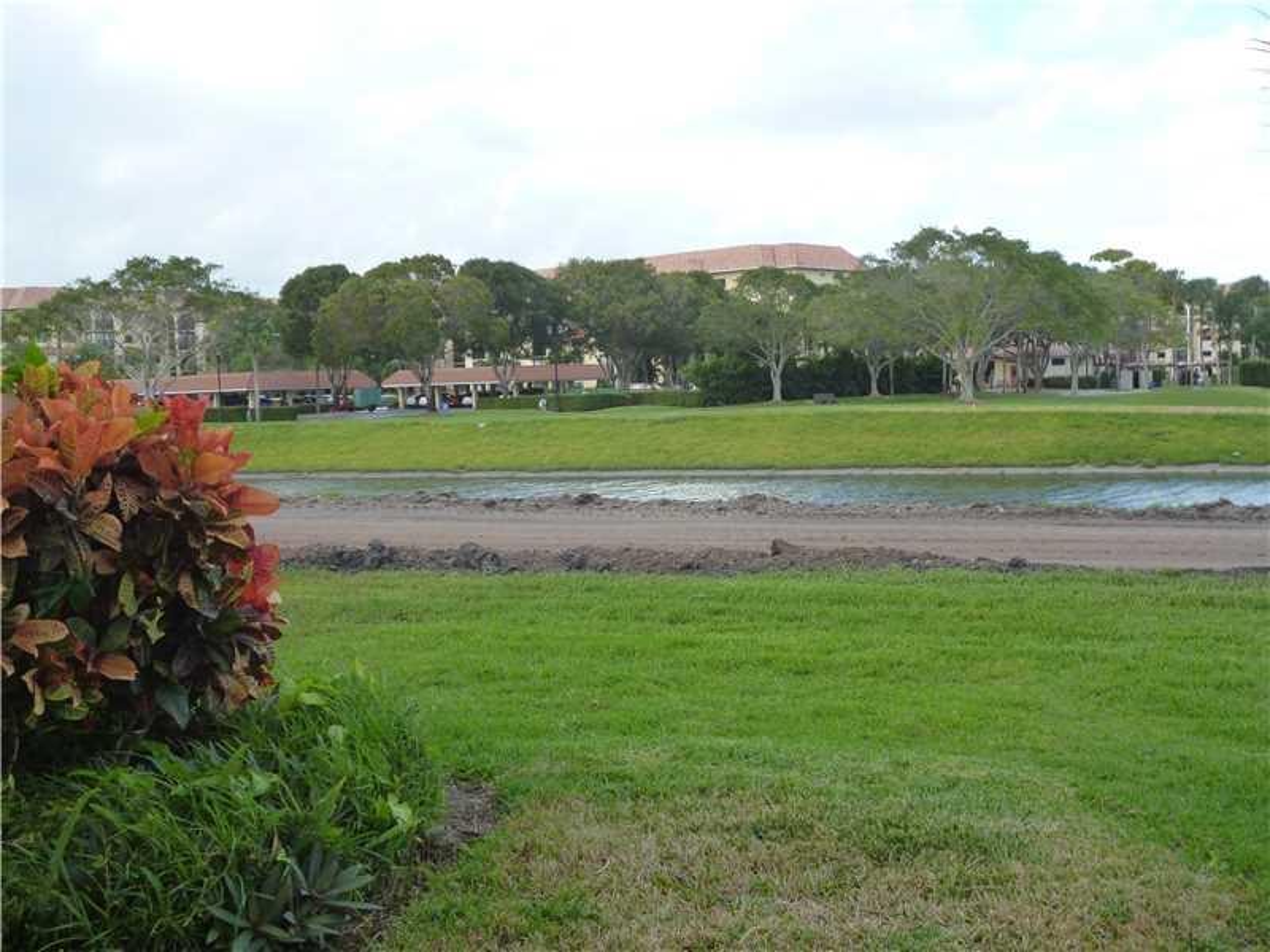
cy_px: 476
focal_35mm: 41
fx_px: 1504
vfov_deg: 35.1
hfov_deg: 45.8
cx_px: 635
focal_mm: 7.3
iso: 160
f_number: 3.7
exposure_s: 1/200
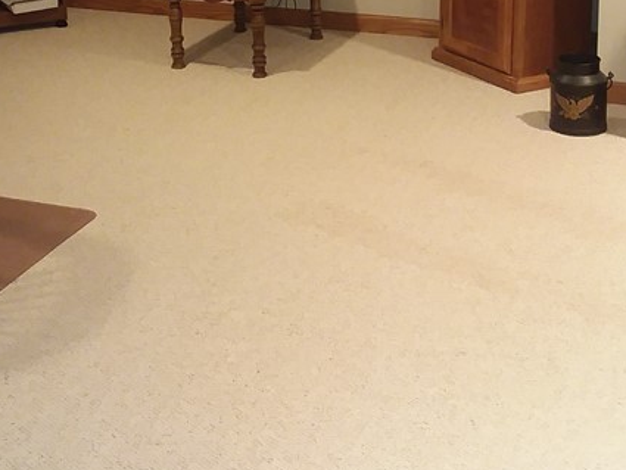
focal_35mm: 65
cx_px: 231
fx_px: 1176
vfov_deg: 21.4
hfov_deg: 29.7
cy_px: -52
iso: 160
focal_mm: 2.91
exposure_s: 1/17
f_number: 1.9
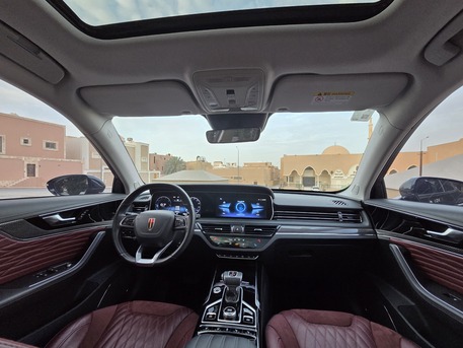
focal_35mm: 13
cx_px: 232
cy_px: 174
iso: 250
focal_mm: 2.2
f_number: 2.2
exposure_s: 1/100
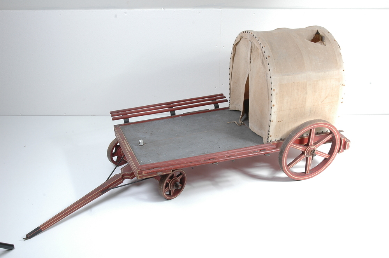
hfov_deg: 11.4
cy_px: 129
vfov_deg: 7.6
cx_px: 194
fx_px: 1943
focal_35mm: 180
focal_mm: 120
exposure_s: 1/60
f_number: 20
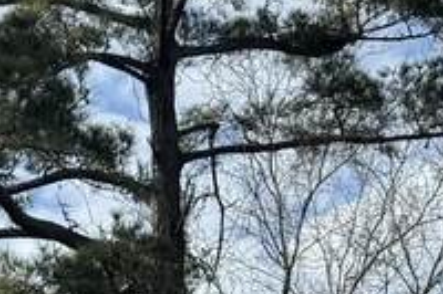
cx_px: -73
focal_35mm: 160
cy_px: 911
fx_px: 1967
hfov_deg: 12.6
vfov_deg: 7.4
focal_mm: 6.76
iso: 100
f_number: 1.78
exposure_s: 1/4167
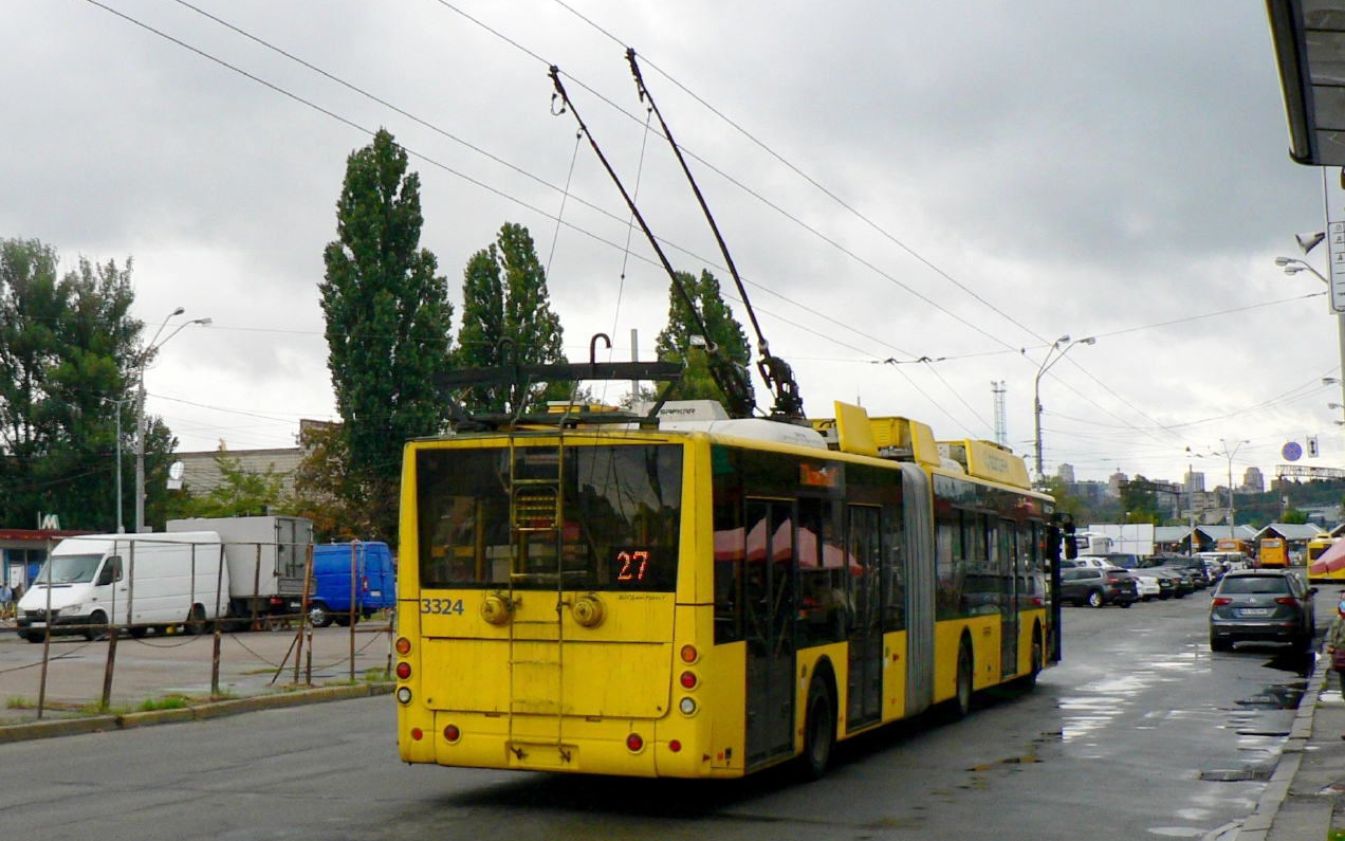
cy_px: 425
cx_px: 662
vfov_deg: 32.8
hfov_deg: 50.4
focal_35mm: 39
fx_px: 1430
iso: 80
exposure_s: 1/320
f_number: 2.8
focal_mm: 6
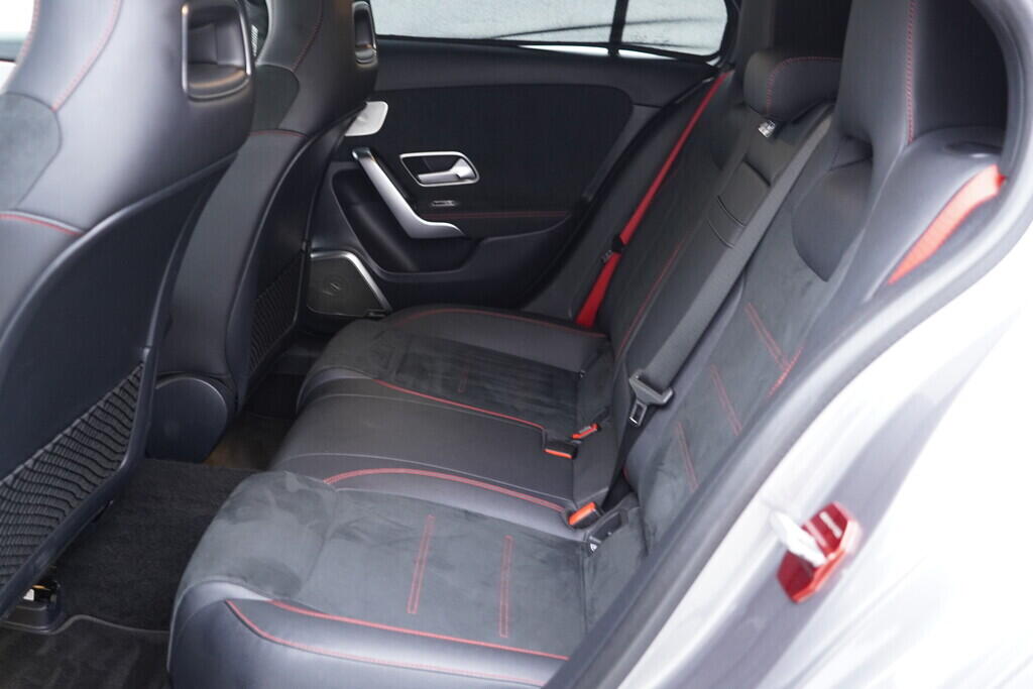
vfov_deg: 36.9
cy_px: 344
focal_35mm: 36
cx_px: 516
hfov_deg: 53.1
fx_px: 1033
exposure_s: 1/40
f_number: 2.8
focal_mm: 24
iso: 1000
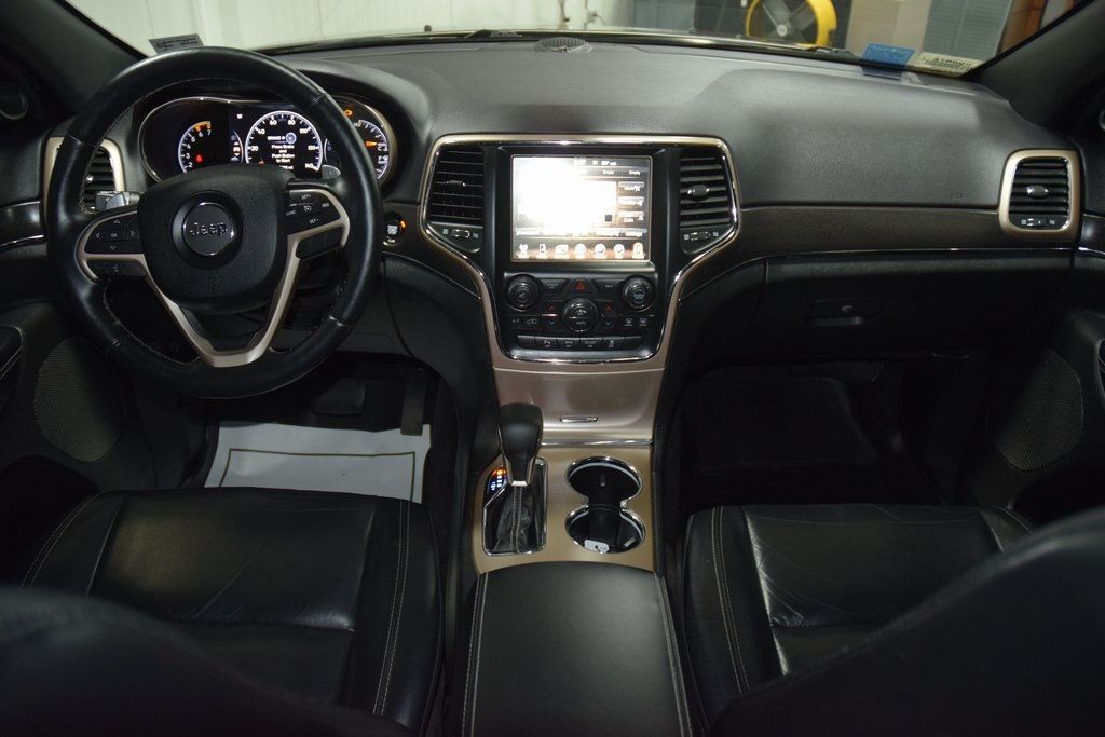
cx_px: 552
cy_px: 368
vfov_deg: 47.9
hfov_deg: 67.4
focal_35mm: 27
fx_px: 829
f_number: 3.5
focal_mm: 18
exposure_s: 1/40
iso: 1250
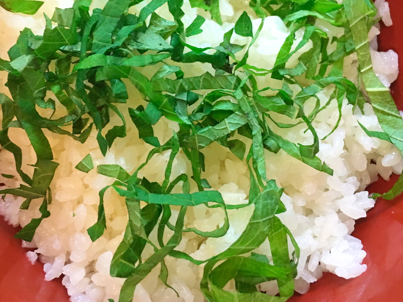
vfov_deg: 34.0
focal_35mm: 42
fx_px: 489
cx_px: 176
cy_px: 99
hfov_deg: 44.7
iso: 64
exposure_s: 1/15
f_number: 2.2
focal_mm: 4.15
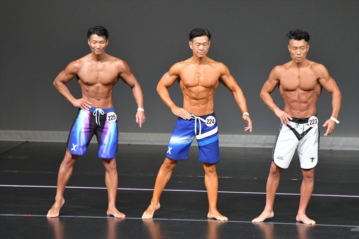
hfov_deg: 6.5
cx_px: 180
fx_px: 3140
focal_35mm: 315
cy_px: 120
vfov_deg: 4.4
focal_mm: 210
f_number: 5.6
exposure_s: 1/400
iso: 5000
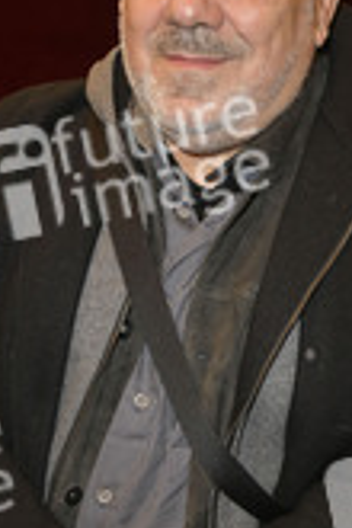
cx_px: 198
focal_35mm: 75
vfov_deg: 26.9
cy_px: 333
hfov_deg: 18.2
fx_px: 1100
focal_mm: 31
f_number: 5
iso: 2000
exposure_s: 1/125
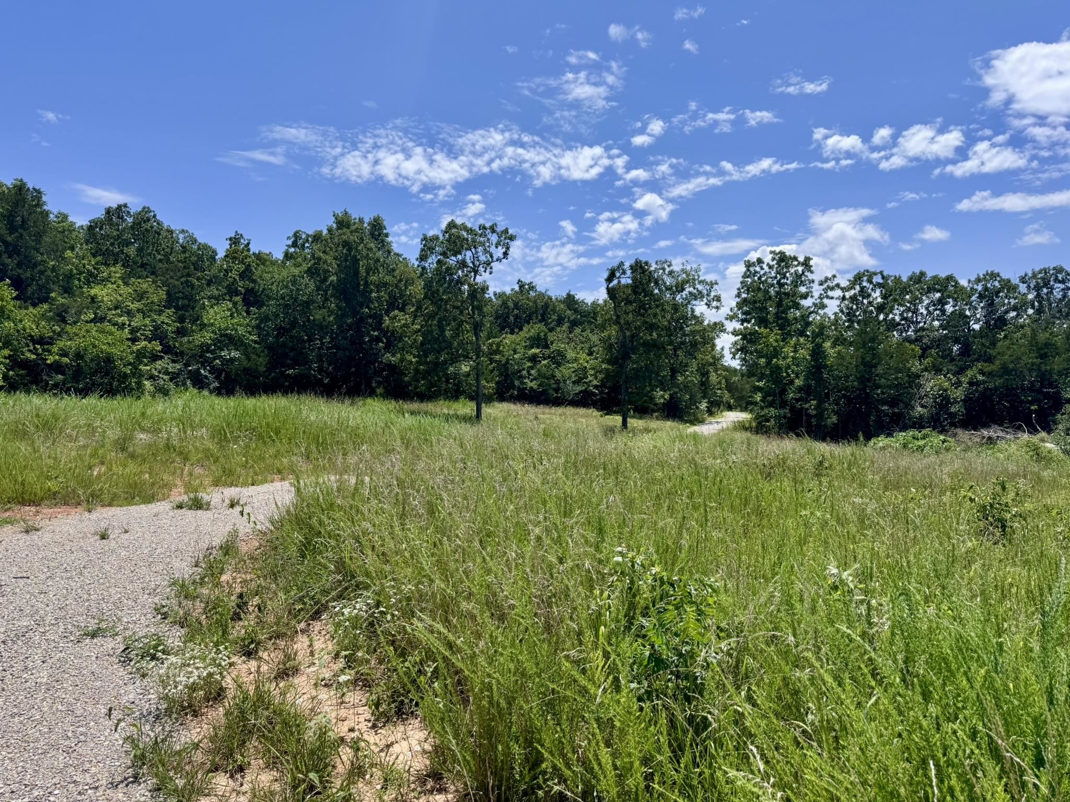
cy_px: 401
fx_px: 742
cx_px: 535
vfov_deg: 56.8
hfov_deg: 71.6
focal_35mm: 24
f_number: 1.78
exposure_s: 1/5814
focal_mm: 6.76
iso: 80
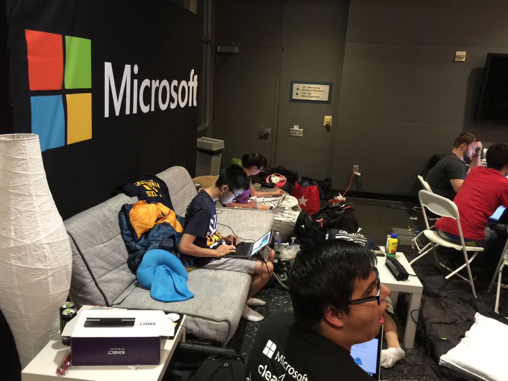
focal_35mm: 29
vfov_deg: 48.2
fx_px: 426
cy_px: 190
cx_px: 254
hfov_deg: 61.7
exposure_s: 1/4
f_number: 2.2
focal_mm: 4.15
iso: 64
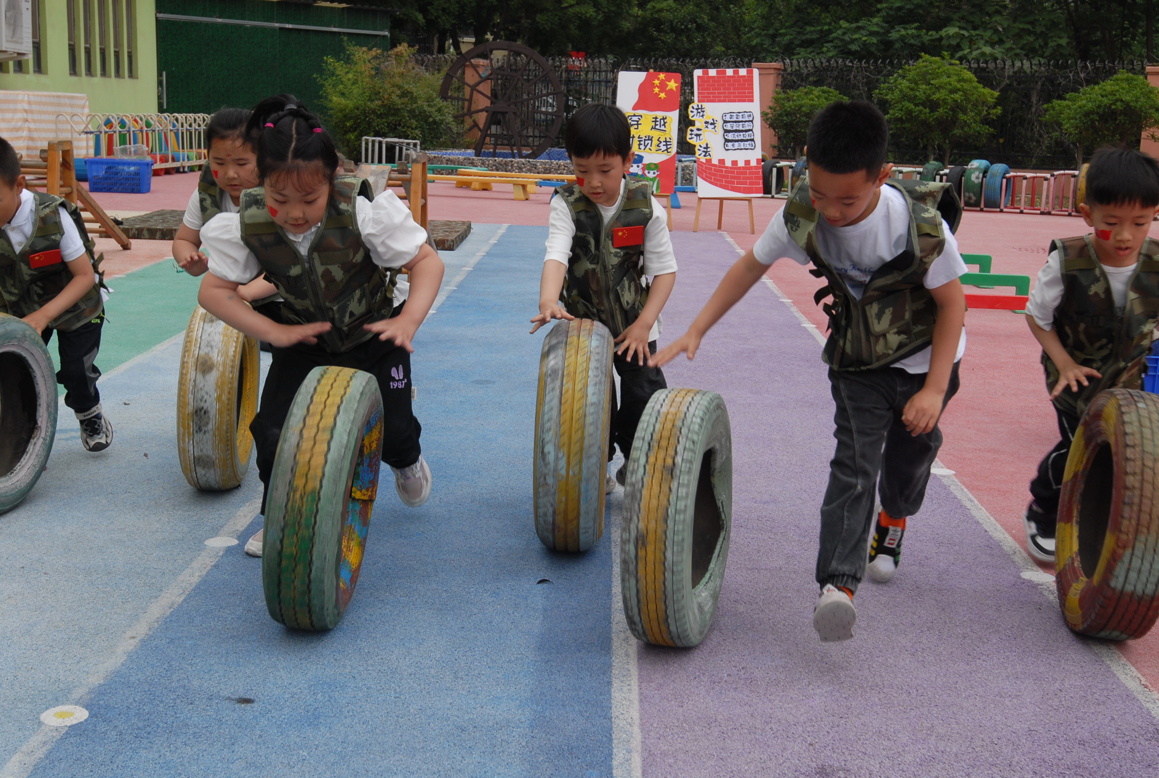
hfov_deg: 42.2
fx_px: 1500
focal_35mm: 46
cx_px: 580
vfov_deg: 29.1
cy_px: 389
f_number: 8
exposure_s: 1/250
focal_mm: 31
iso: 200
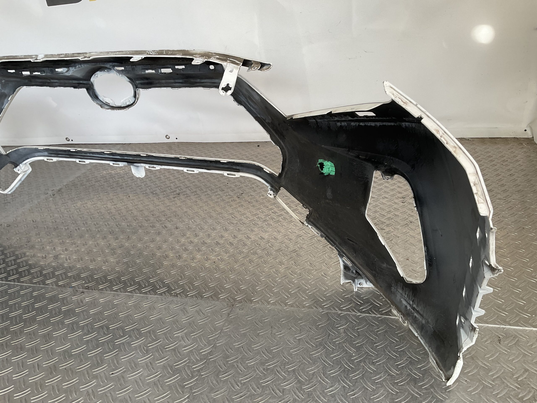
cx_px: 268
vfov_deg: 48.2
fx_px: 450
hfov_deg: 61.7
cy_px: 202
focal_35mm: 29
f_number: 1.8
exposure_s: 1/100
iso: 32
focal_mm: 3
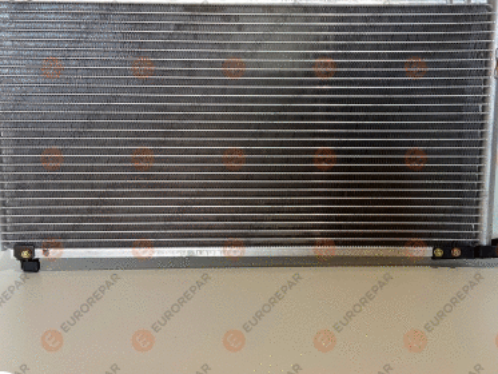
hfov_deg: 46.6
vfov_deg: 35.9
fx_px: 576
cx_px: 289
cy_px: 160
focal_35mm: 40
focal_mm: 2.9
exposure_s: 1/50
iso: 50
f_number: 1.9
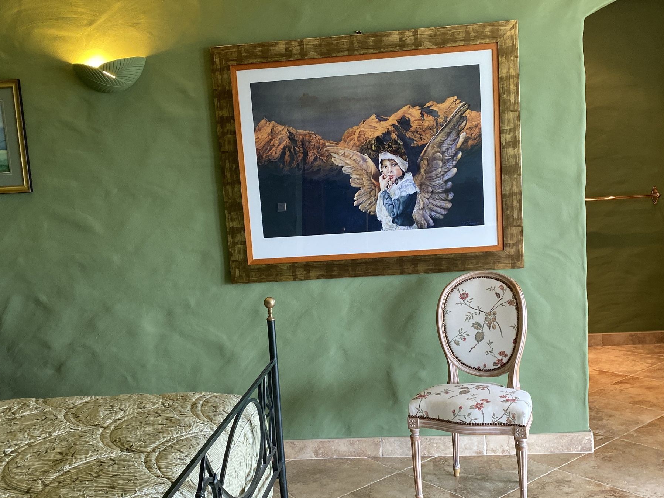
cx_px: 349
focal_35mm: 37
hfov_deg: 50.1
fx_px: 710
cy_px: 284
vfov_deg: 38.6
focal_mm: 4.25
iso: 125
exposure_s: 1/50
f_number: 1.8
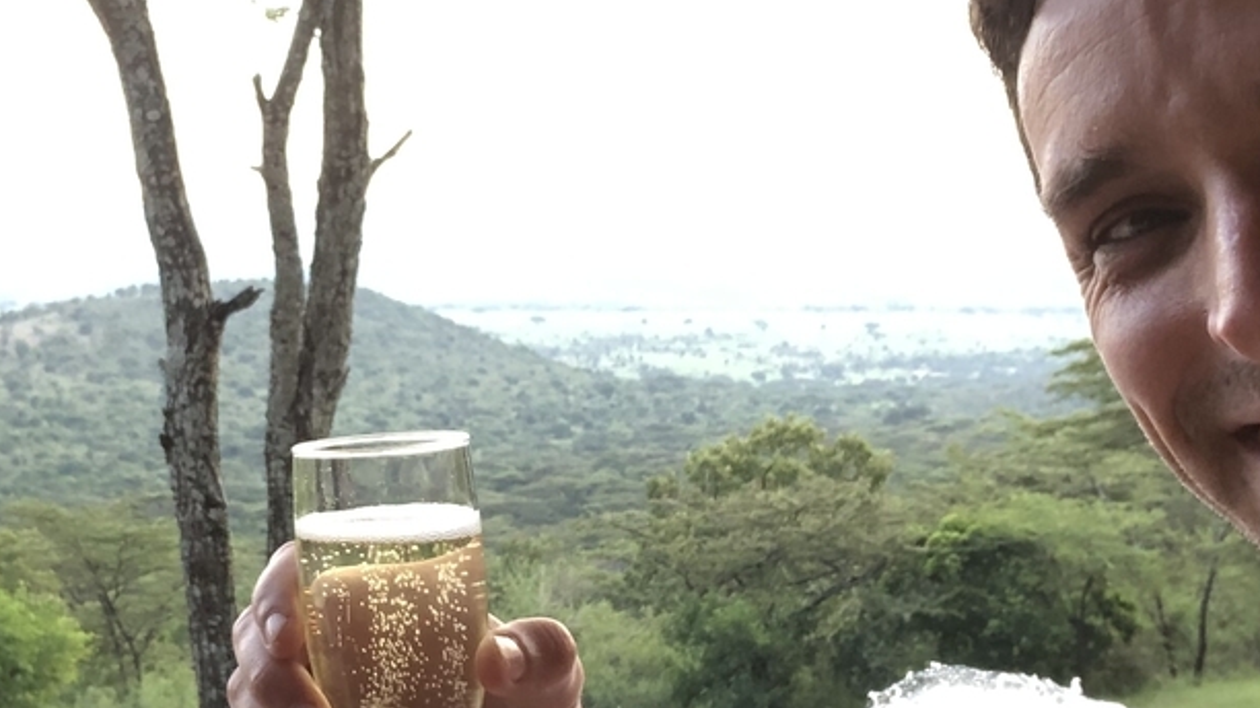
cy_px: 422
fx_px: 2439
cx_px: 459
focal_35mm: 73
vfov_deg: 16.5
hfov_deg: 28.8
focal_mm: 2.87
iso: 64
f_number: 2.2
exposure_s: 1/120
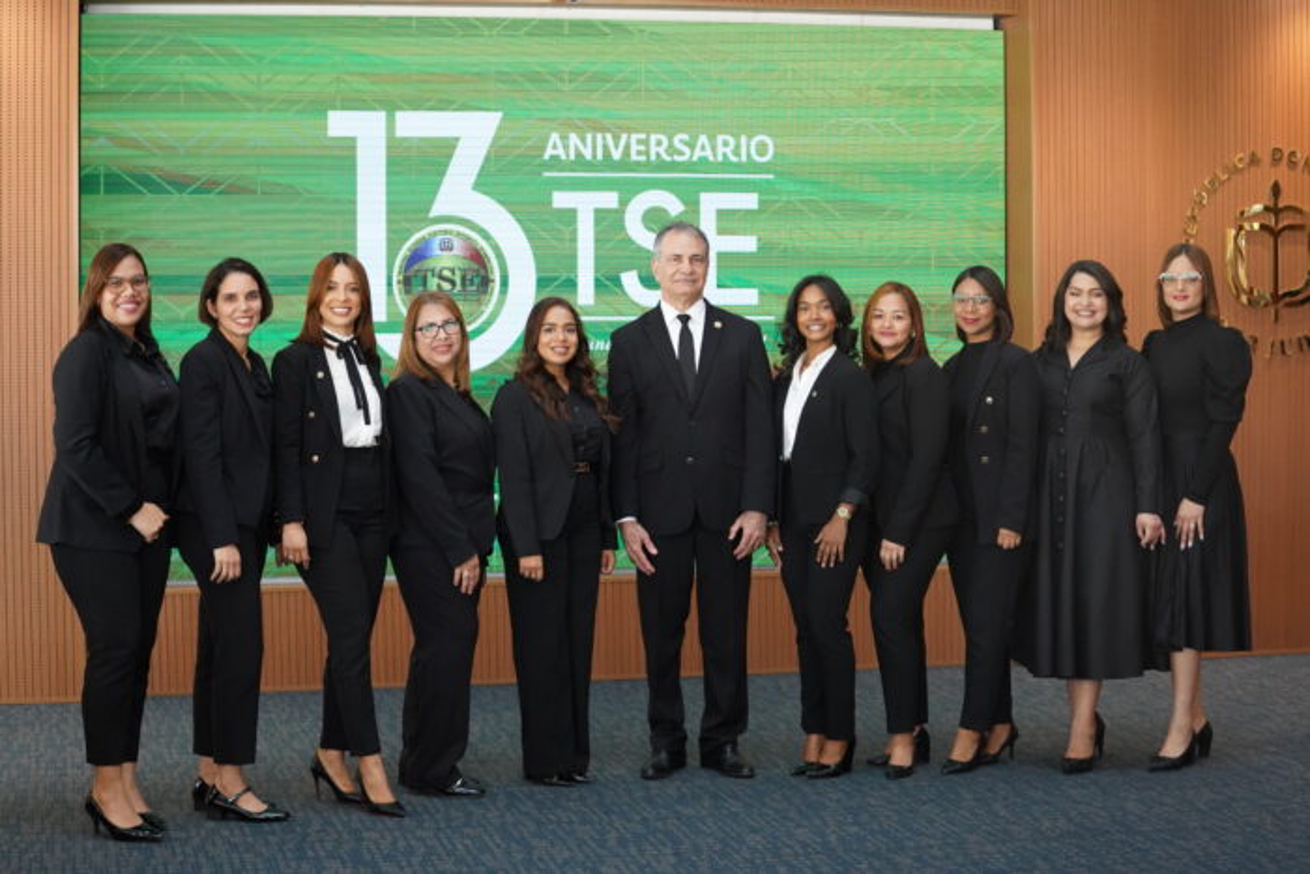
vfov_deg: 19.5
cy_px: 437
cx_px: 655
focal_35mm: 70
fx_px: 2548
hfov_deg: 28.8
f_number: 3.2
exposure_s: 1/800
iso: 5000
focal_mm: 70
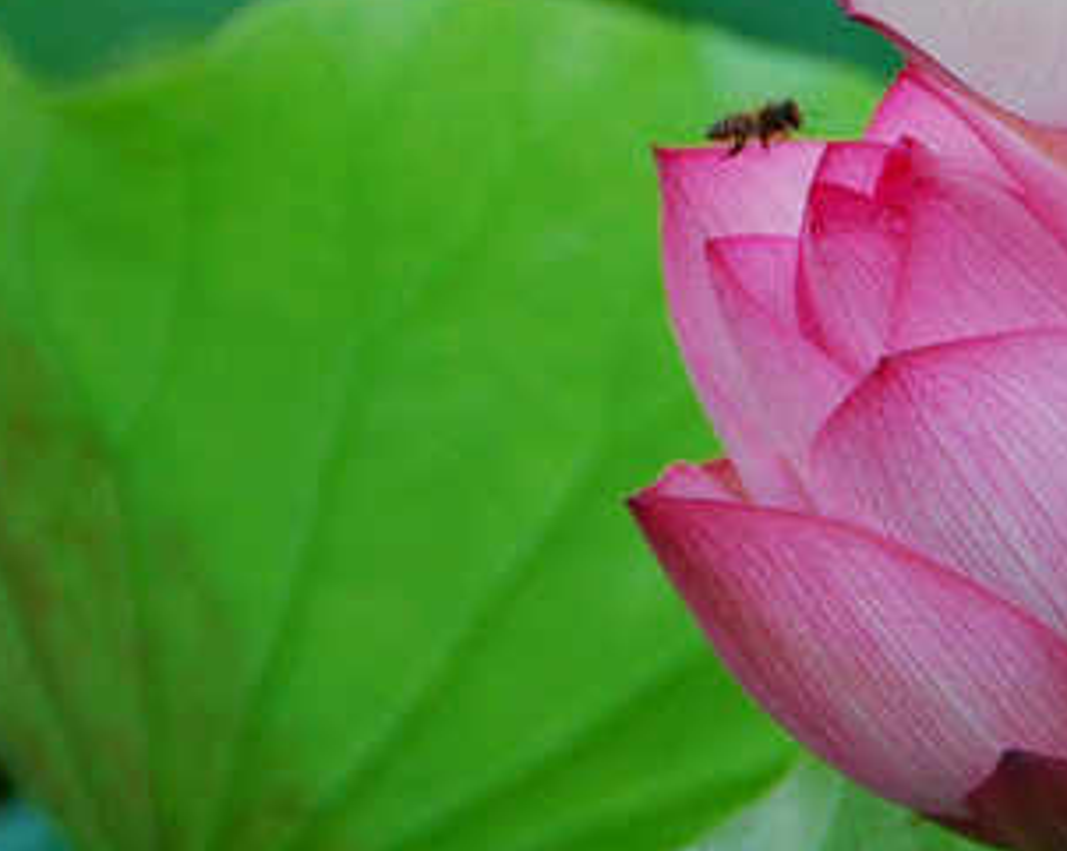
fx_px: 12052
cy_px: -175
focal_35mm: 382
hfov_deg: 5.1
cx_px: 714
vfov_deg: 4.0
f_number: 5.3
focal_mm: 80
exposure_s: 1/125
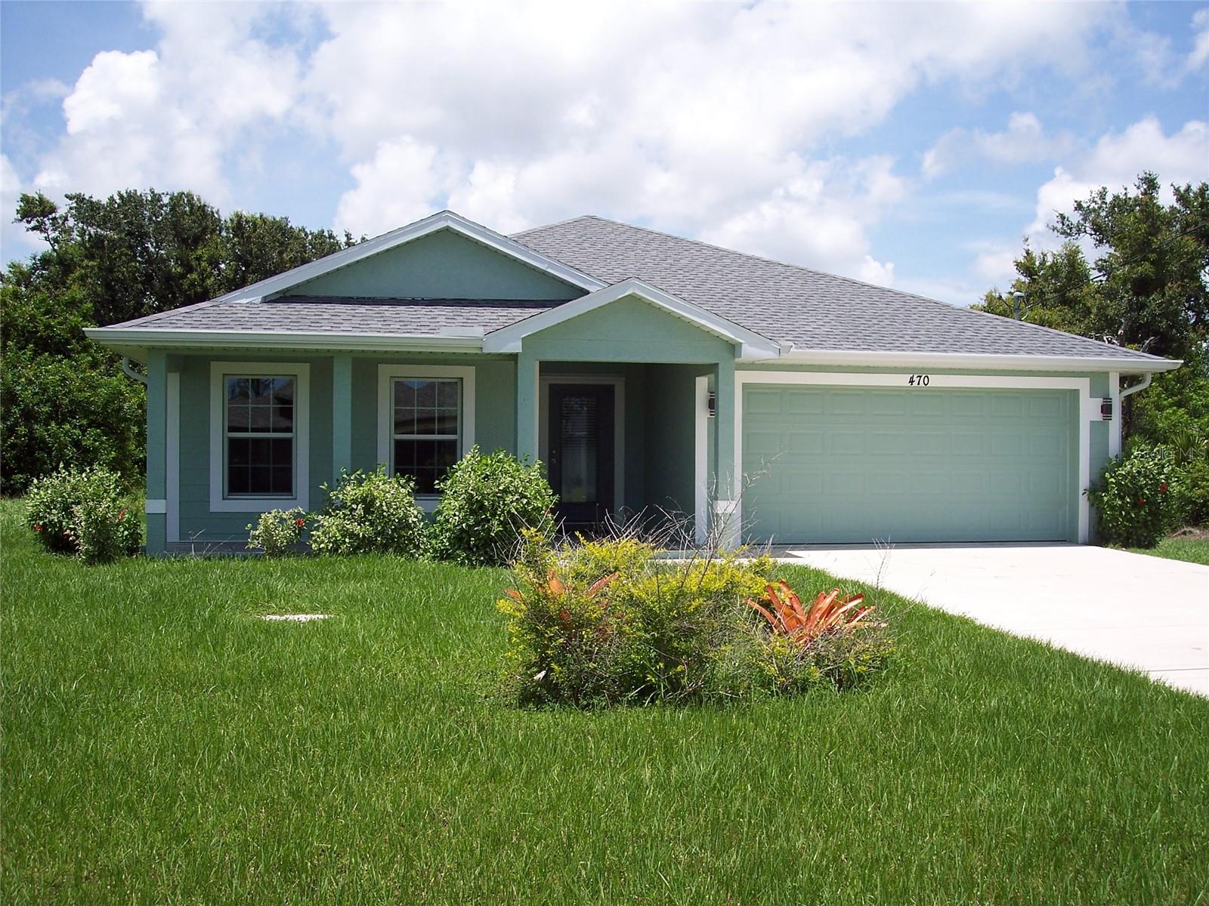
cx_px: 604
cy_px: 453
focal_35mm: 39
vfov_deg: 36.8
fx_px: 1362
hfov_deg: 47.9
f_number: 4
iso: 100
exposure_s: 1/750
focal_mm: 8
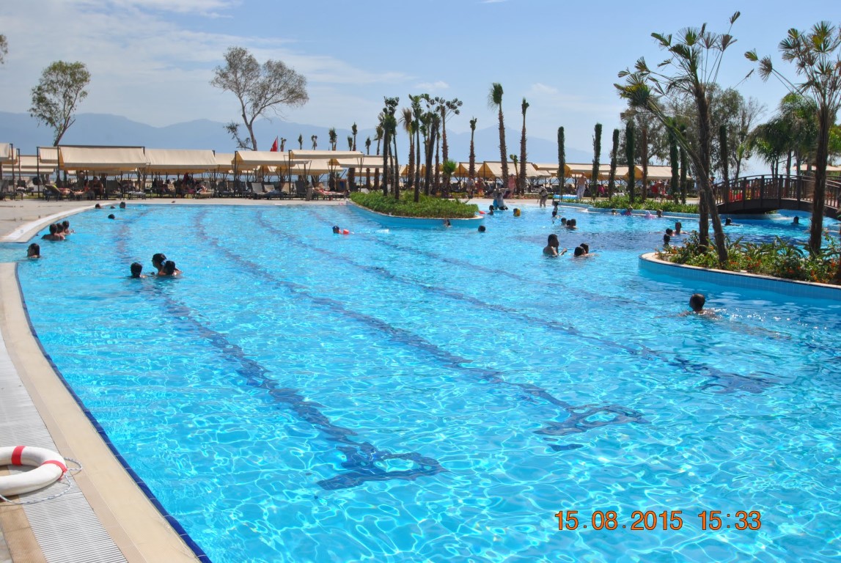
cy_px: 282
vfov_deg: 37.0
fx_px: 842
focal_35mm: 36
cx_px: 420
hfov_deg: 53.1
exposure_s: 1/320
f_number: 9
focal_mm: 24
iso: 100
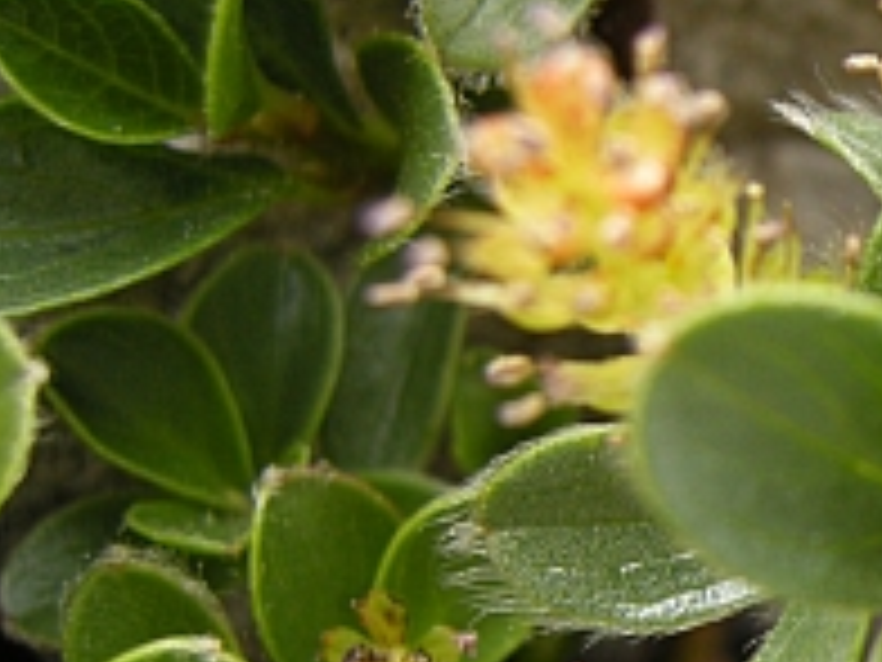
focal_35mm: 107
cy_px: 540
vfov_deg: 13.8
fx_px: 2726
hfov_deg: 16.7
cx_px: 1332
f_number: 3.4
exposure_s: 1/97.5
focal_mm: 7.5
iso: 64
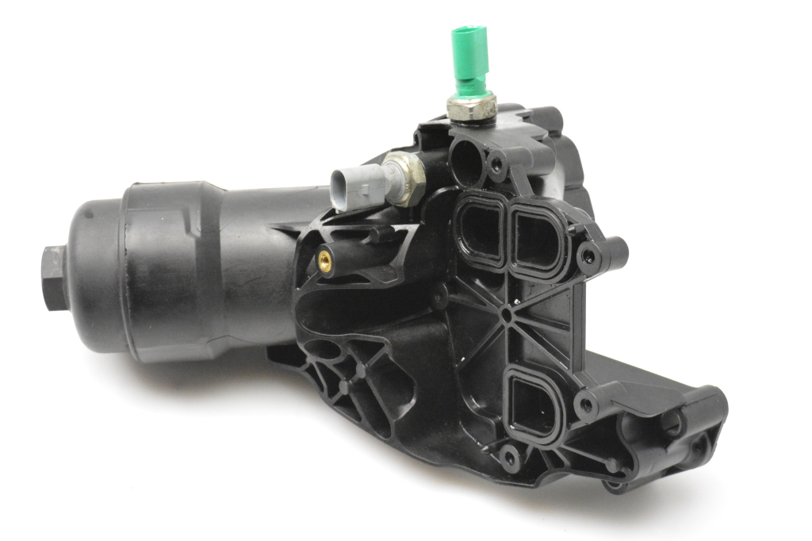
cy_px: 270
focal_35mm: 54
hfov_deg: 36.9
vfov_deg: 25.0
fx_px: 1218
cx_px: 406
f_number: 10
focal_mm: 36
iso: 6400
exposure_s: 1/400
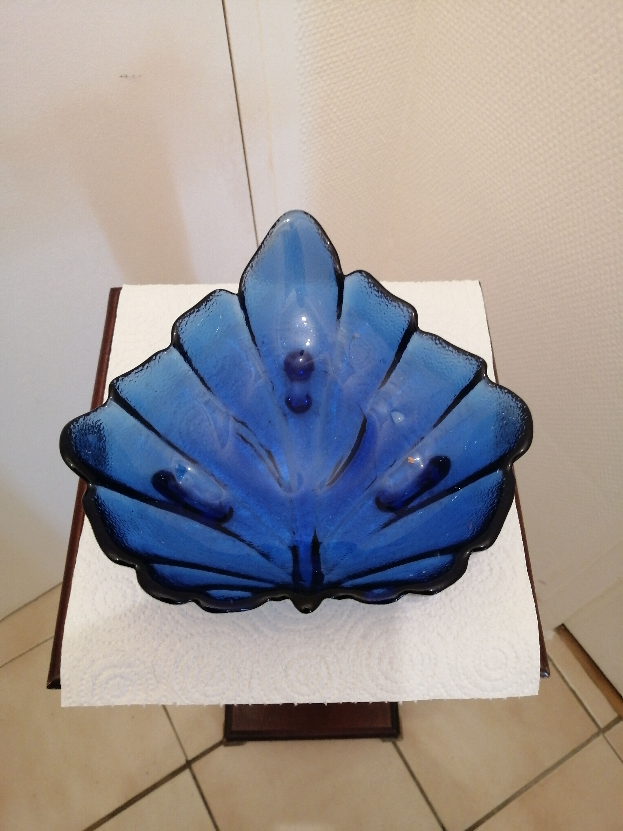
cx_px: 312
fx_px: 624
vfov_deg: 67.3
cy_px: 416
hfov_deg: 53.1
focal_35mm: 26
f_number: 1.8
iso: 400
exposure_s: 1/33.3
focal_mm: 3.96
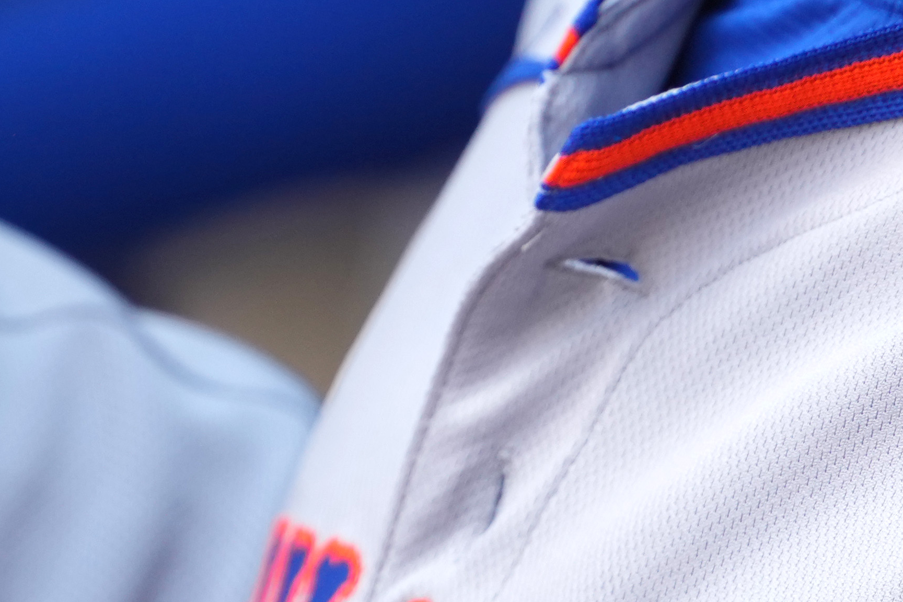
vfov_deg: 0.7
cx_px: 22
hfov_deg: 1.0
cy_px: -719
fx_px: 52671
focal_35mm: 2100
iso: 500
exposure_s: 1/640
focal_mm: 420
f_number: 4
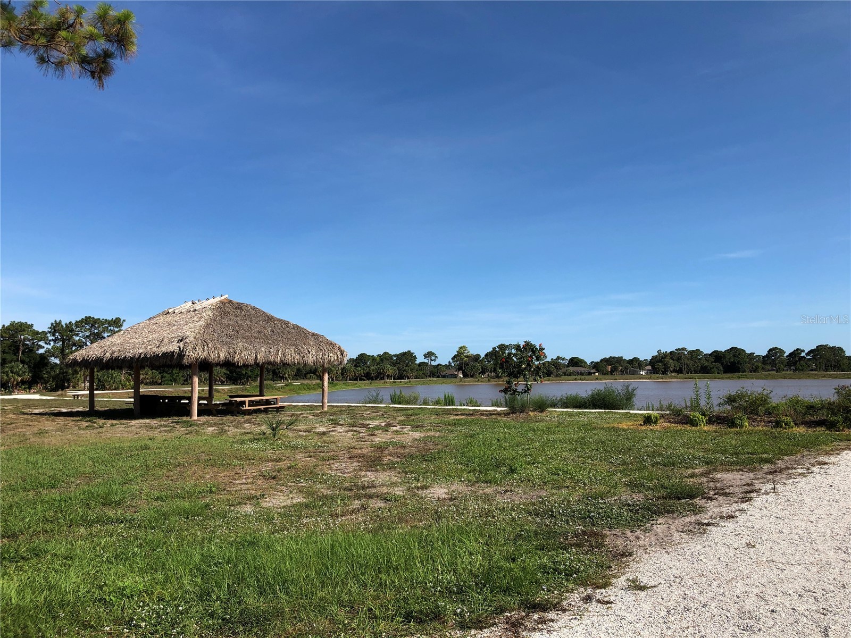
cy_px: 319
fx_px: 688
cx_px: 426
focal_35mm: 28
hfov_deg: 63.4
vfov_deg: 49.7
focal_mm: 3.99
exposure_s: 1/2404
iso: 20
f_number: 1.8
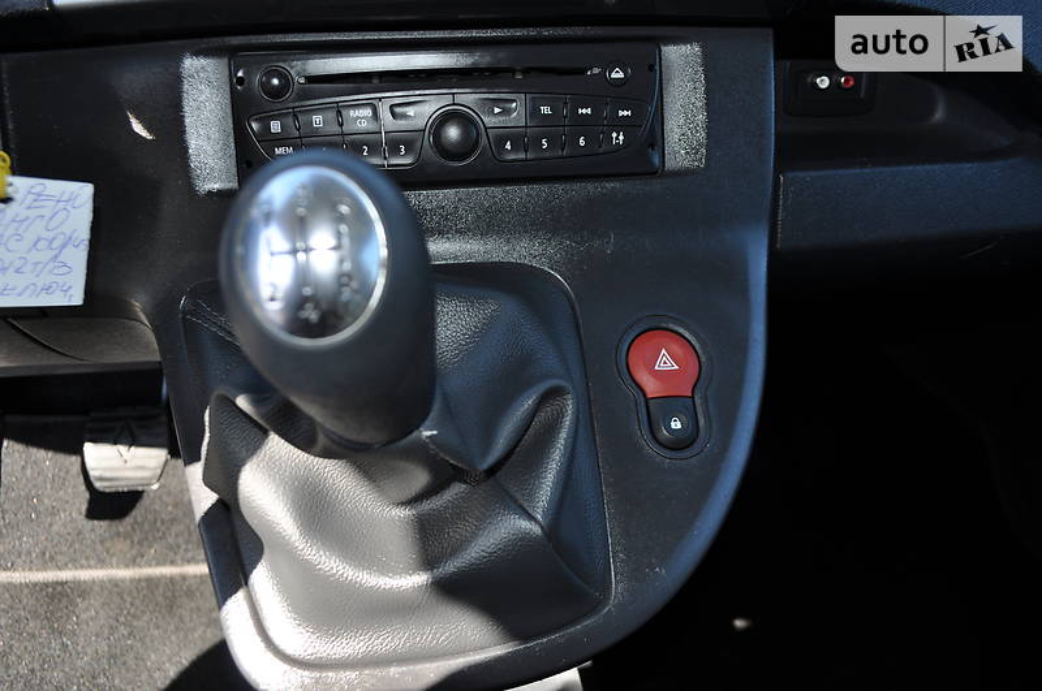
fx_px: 867
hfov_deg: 62.0
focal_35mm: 30
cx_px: 521
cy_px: 346
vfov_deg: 43.5
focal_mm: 20
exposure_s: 1/125
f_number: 5.6
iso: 200
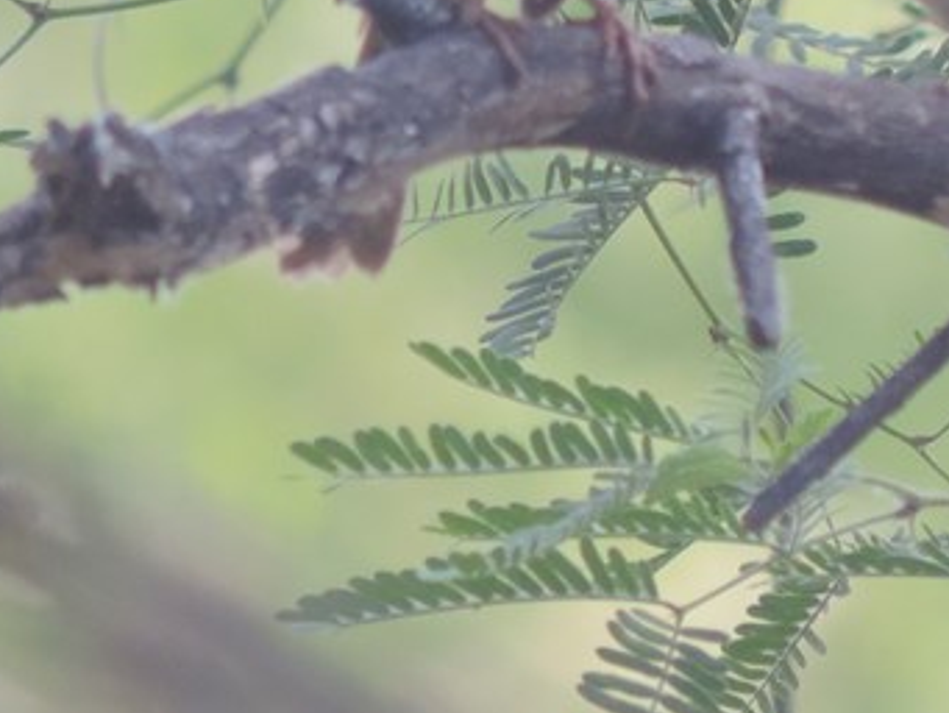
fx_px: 81589
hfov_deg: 0.7
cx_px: 769
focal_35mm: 2975
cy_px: -99
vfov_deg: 0.5
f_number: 5.9
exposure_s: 1/160
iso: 400
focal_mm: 180
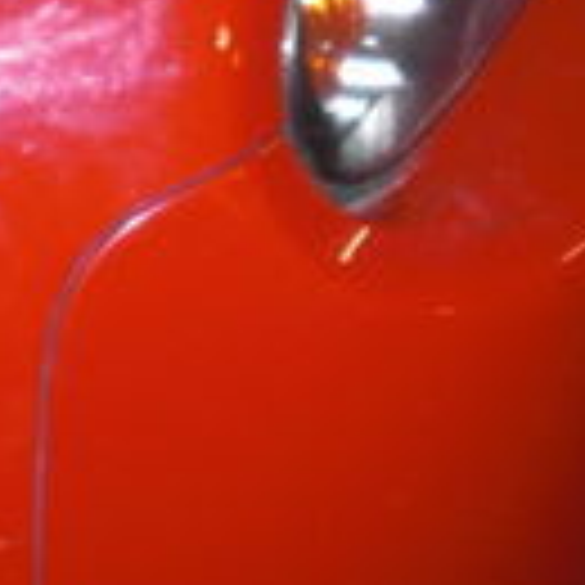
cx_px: -266
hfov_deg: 10.8
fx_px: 3002
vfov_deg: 11.0
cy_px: -32
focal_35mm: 157
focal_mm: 6.3
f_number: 2.8
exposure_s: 1/60
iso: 200
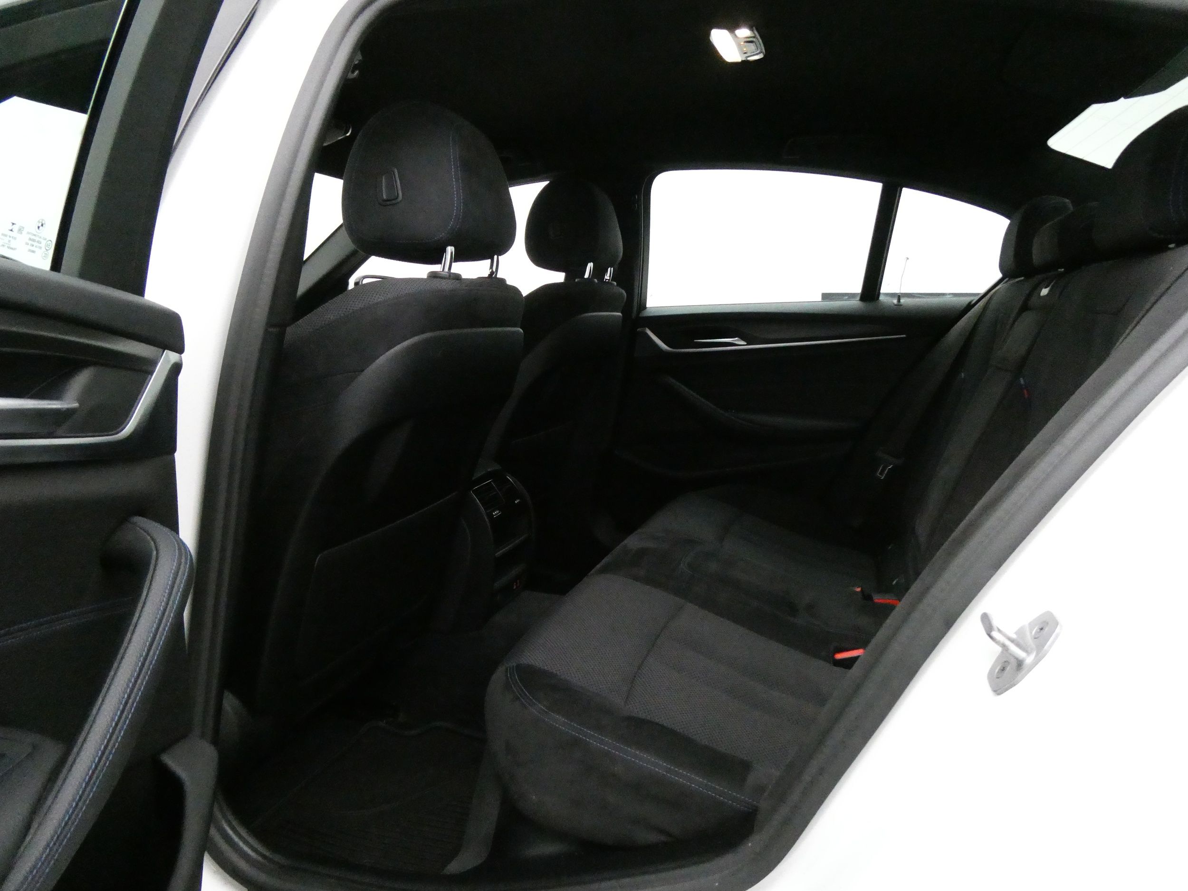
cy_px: 446
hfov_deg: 71.6
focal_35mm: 24
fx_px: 824
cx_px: 594
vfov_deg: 56.8
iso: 1600
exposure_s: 1/40
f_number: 3.3
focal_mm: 4.3
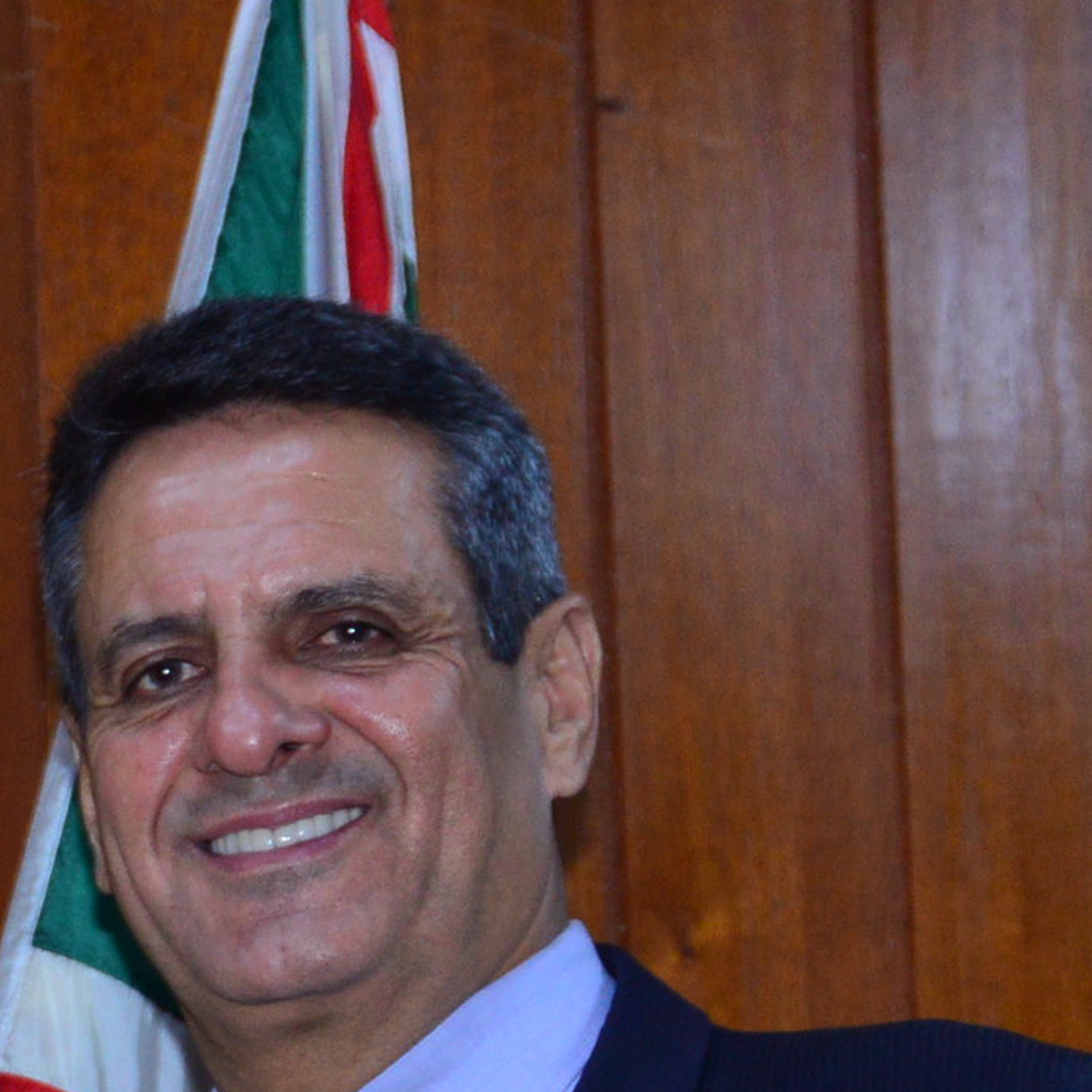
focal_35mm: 230
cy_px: 1464
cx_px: -696
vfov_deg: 7.5
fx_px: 8209
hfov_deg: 7.4
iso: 1600
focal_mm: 62
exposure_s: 1/100
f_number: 5
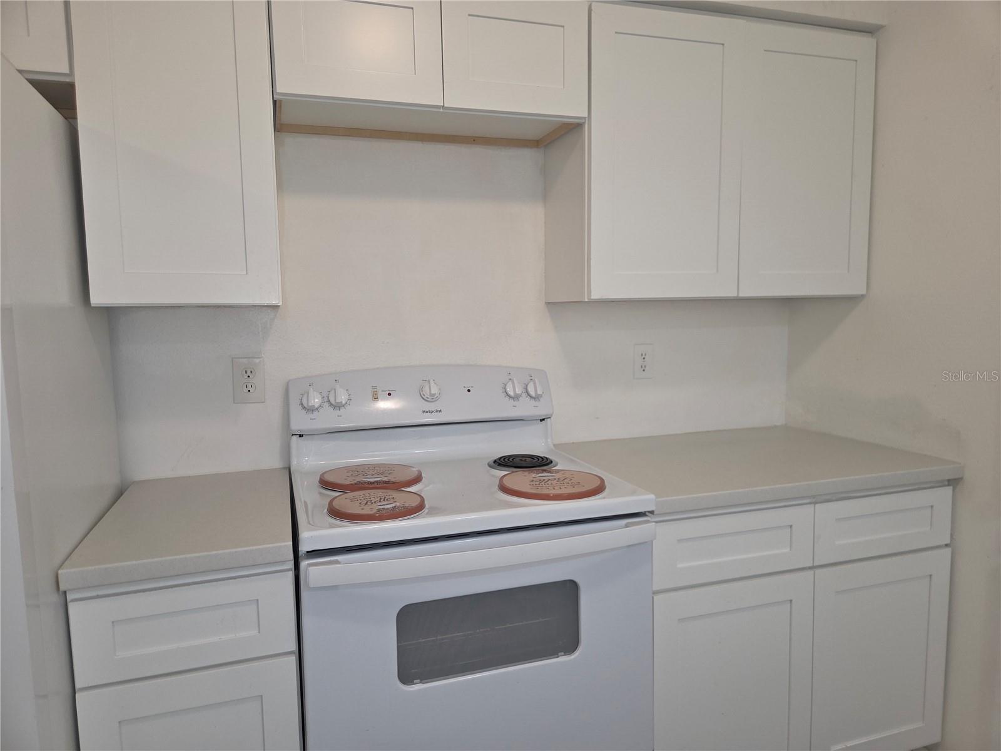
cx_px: 500
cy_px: 376
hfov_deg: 73.9
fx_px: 665
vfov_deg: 58.9
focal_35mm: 23
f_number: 1.8
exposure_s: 1/60
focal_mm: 5.4
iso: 80
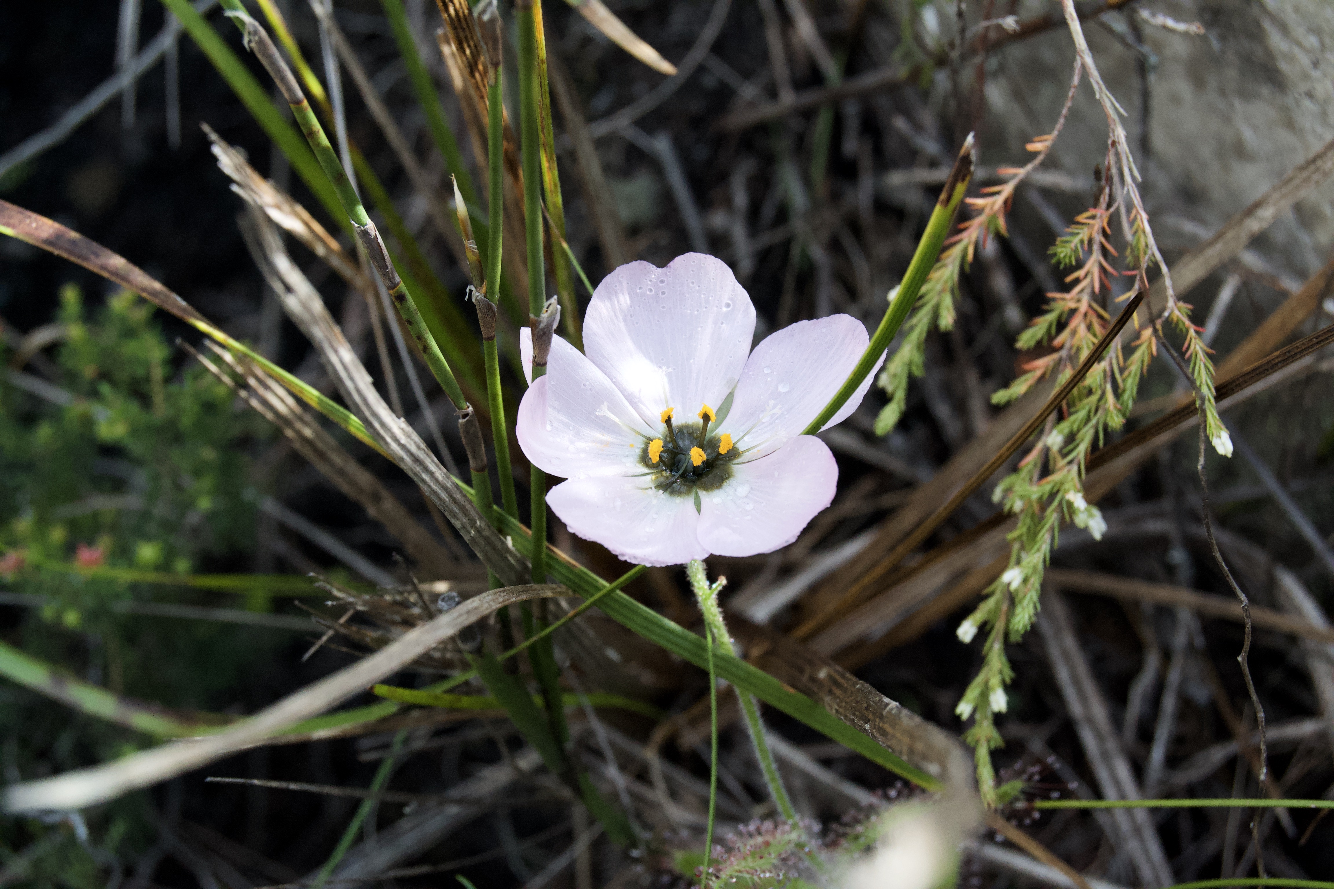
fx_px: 3057
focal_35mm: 82
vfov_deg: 16.6
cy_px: 444
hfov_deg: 24.6
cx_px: 667
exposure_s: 1/500
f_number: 11
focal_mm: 55
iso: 1600
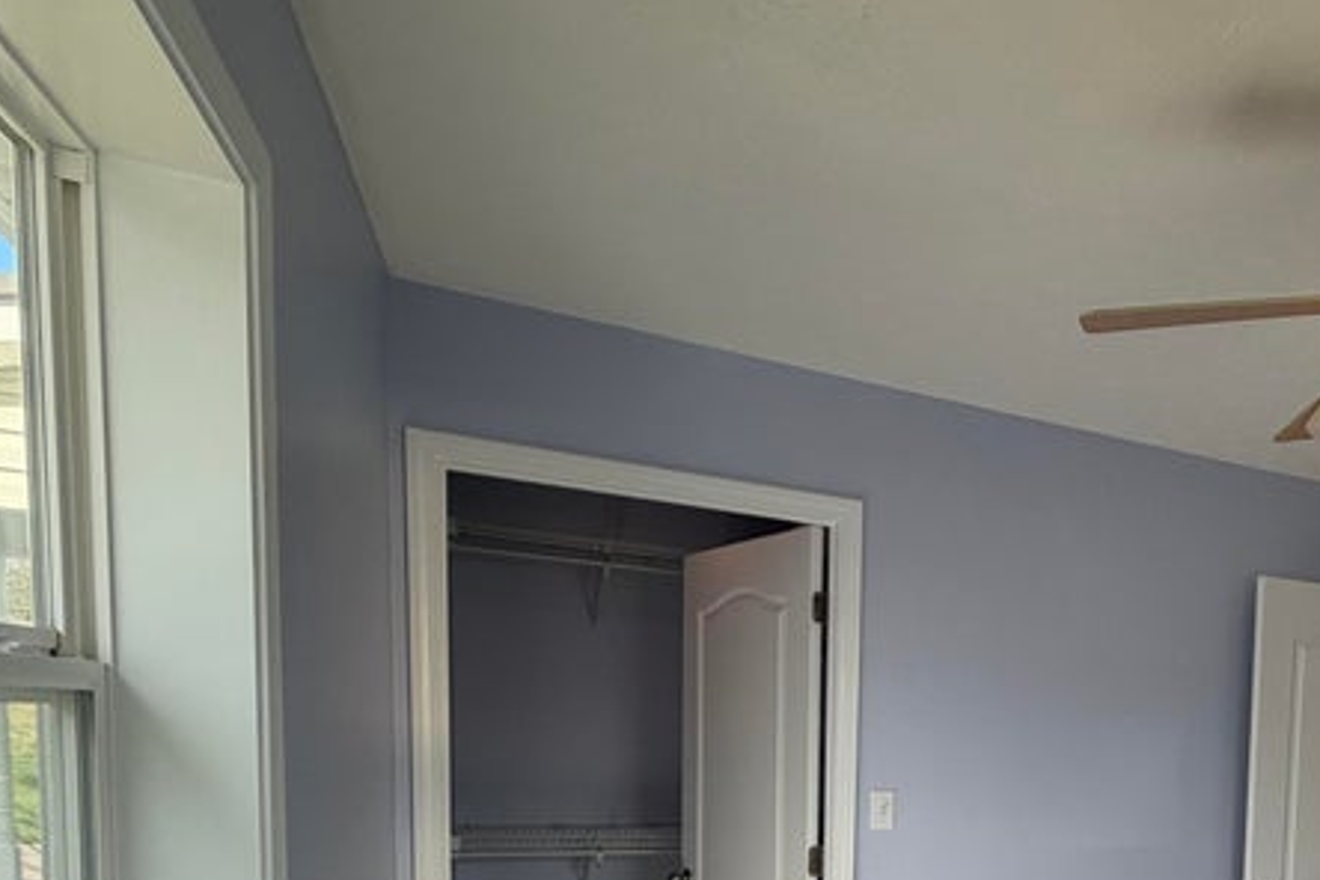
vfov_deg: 41.8
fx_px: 1027
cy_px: 829
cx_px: 1155
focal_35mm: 28
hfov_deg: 57.5
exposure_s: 1/182
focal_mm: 2.22
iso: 64
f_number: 2.2
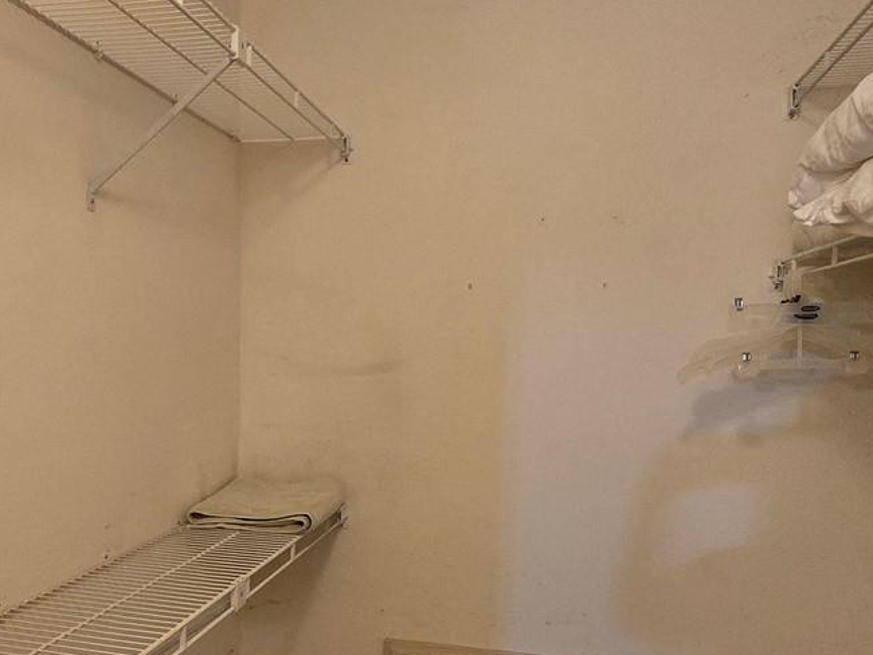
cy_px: 448
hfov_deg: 56.0
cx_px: 320
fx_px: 807
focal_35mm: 32
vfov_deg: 43.4
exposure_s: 1/60
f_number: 2.2
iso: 1000
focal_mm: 2.2
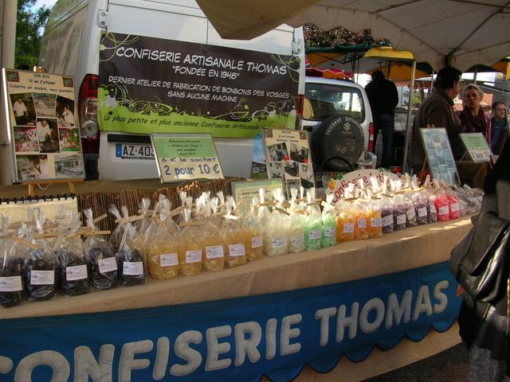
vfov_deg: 40.7
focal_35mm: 35
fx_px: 516
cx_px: 255
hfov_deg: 52.6
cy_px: 191
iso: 50
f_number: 2.8
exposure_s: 1/345
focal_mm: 5.8
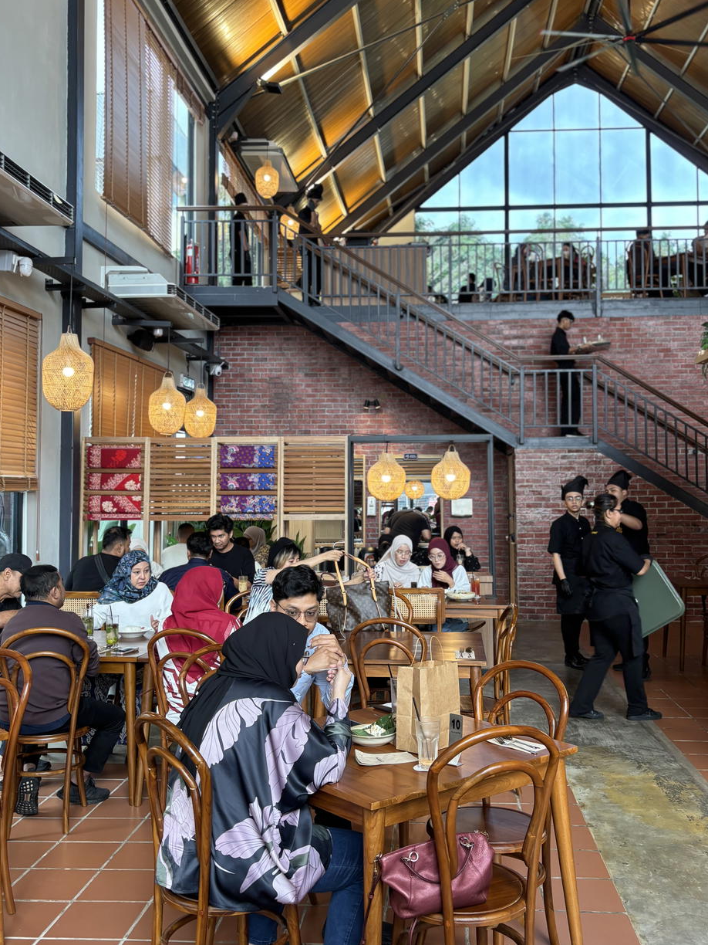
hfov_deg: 41.8
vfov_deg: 53.9
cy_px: 442
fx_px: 927
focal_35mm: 34
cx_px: 382
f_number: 1.6
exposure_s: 1/50
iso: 64
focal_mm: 5.96
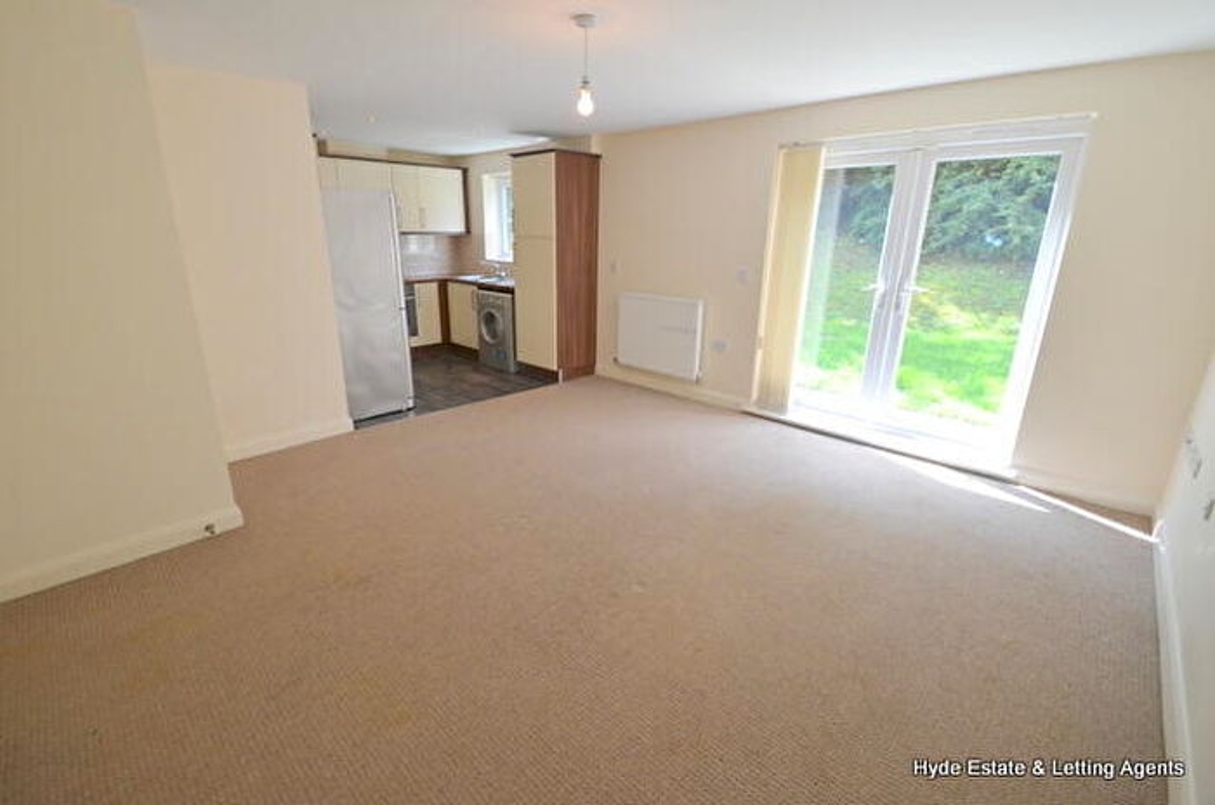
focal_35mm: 15
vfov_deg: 77.1
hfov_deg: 100.5
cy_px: 402
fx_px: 505
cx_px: 608
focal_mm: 10
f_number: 5
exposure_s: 1/100
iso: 400
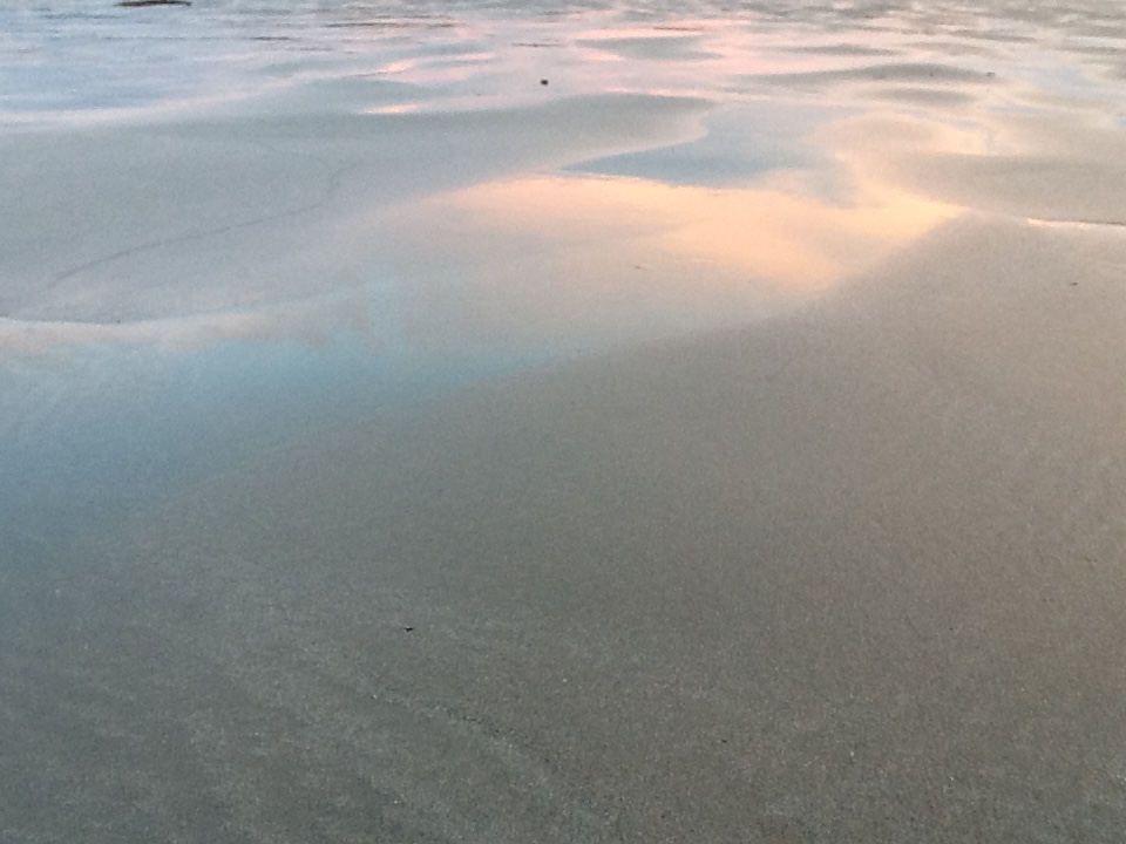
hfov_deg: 42.9
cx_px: 563
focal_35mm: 44
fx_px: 1431
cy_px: 422
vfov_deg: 32.9
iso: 50
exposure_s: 1/30
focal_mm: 2.03
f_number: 2.4
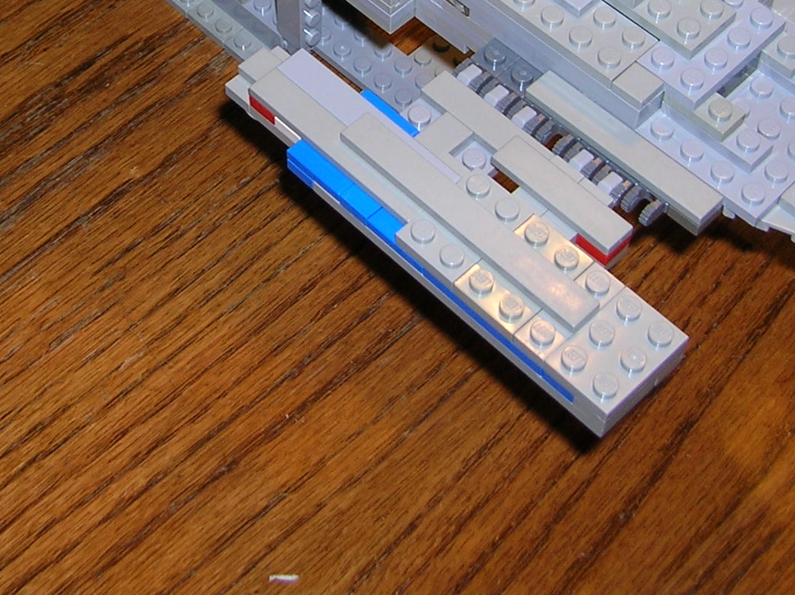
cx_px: 287
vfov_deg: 19.3
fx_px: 1699
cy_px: 5
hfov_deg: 26.2
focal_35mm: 74
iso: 50
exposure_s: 1/60.1
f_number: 2.9
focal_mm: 5.7
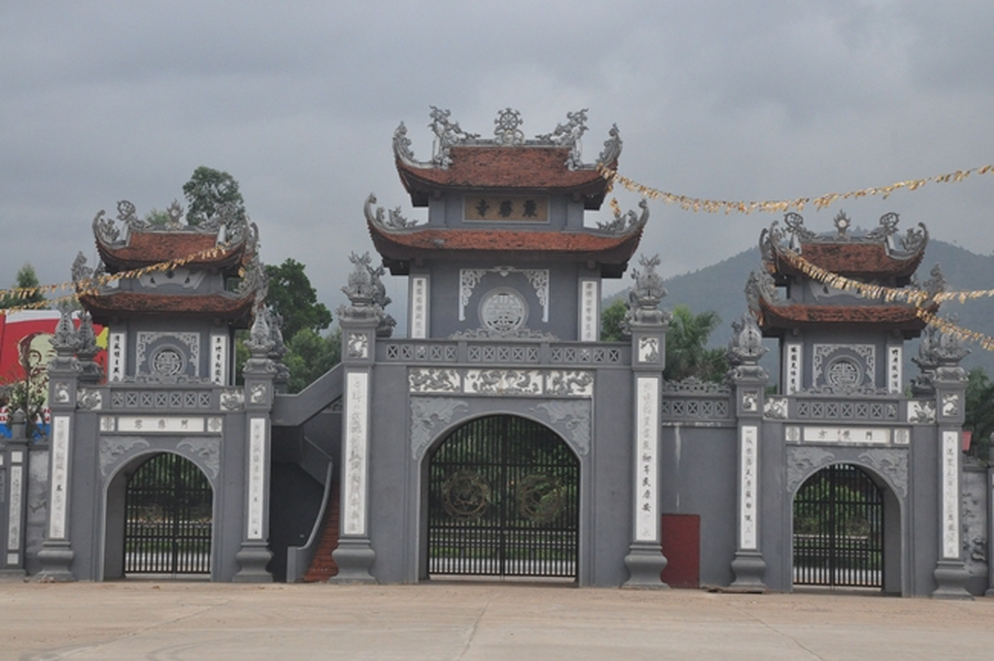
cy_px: 330
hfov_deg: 19.5
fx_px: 2896
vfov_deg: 13.0
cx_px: 497
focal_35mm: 105
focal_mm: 70
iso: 2000
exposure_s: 1/800
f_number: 14
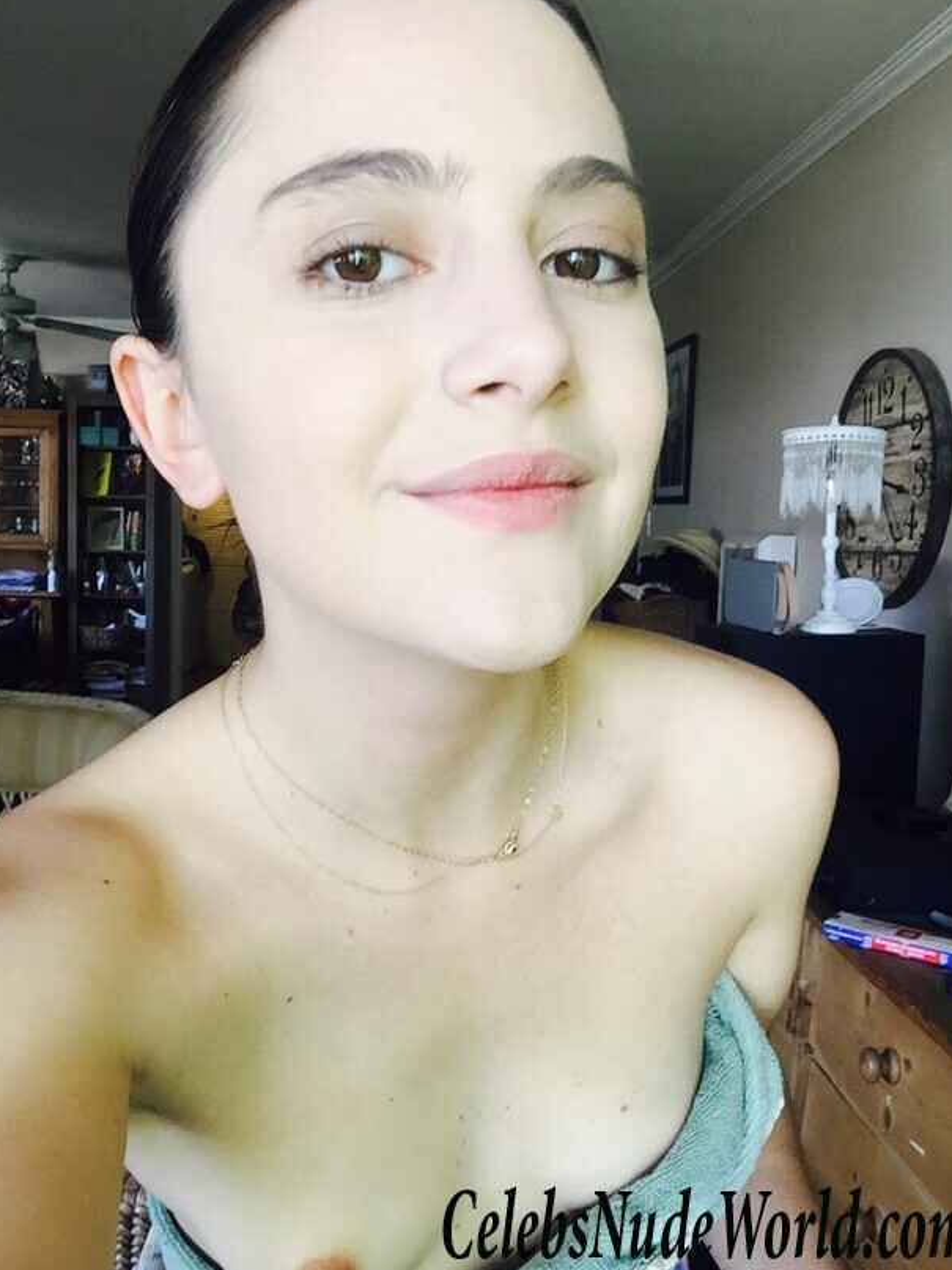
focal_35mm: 32
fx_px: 1174
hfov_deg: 44.1
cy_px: 641
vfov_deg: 56.8
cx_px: 482
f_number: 2.2
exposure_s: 1/40
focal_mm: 2.65
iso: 40
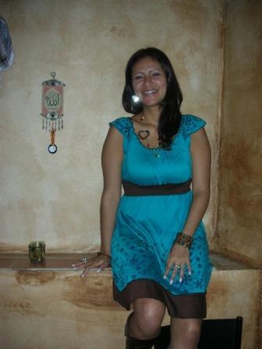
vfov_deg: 52.6
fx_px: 353
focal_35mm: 35
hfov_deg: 40.7
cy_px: 174
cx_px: 131
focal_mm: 5.8
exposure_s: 1/60.1
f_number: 3
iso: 60
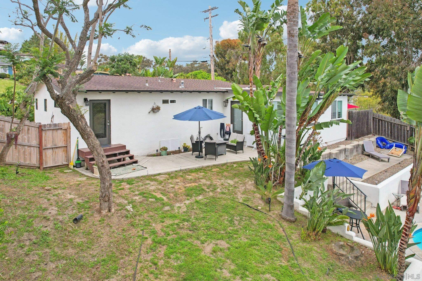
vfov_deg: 57.2
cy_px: 140
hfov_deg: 78.6
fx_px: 258
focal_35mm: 22
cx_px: 211
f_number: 2.8
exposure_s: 1/1250
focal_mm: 8.4
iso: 120
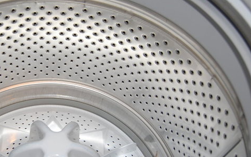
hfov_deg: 41.9
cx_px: 57
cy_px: 100
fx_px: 315
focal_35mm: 46
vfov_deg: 27.9
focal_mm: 18
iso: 400
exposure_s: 1/60
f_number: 3.5
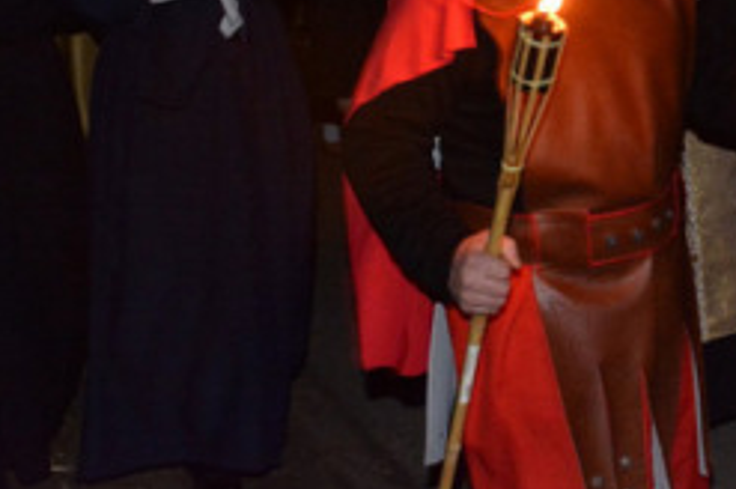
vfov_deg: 15.4
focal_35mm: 84
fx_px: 1722
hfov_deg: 22.9
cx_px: 784
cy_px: -155
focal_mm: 21
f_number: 3.5
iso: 1600
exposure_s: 1/30
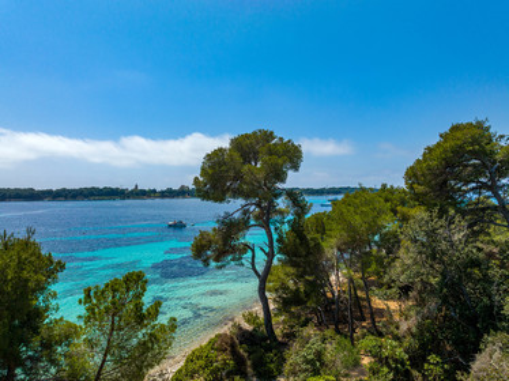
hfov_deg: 71.6
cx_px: 254
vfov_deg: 56.8
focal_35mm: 24
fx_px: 353
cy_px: 190
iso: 200
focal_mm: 12.3
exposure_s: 1/640
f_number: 8
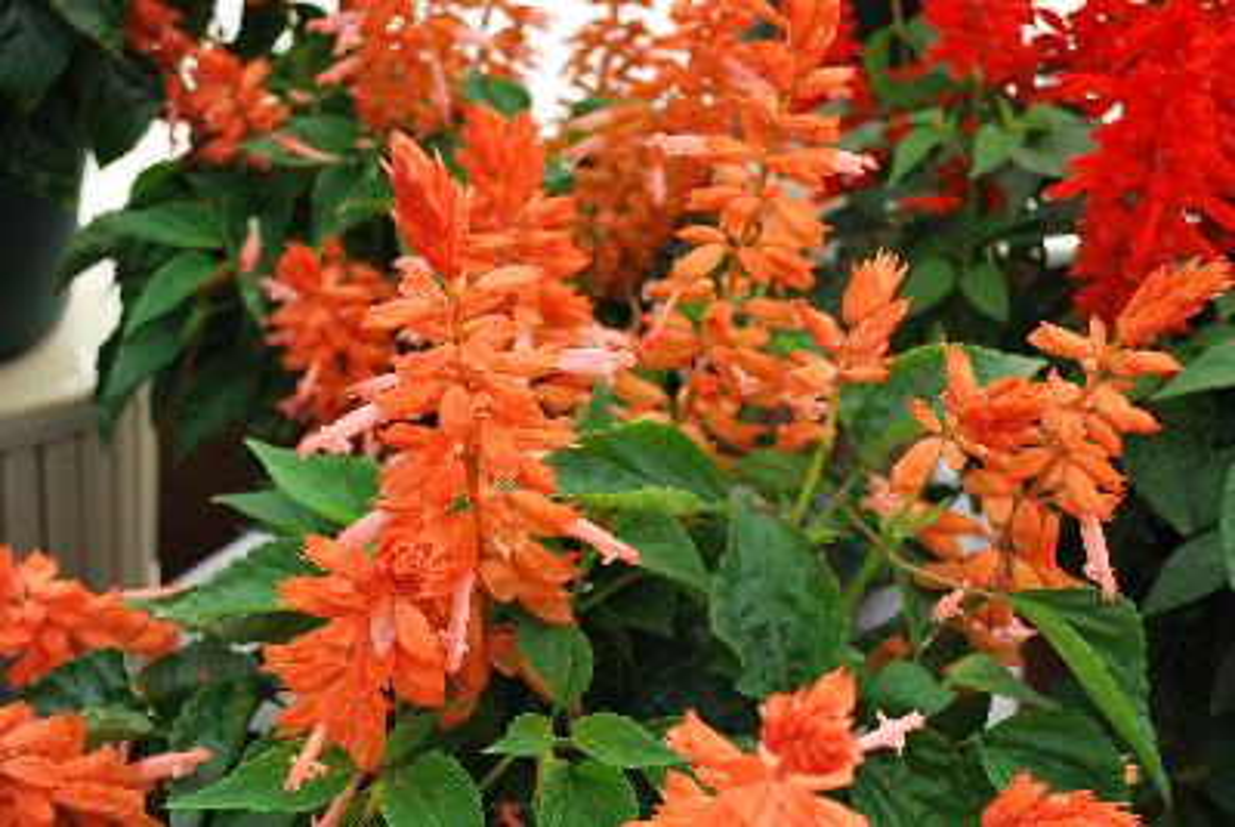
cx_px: 618
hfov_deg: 46.3
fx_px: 1443
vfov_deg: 32.0
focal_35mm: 42
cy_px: 414
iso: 200
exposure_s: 1/80
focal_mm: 28
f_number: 4.5
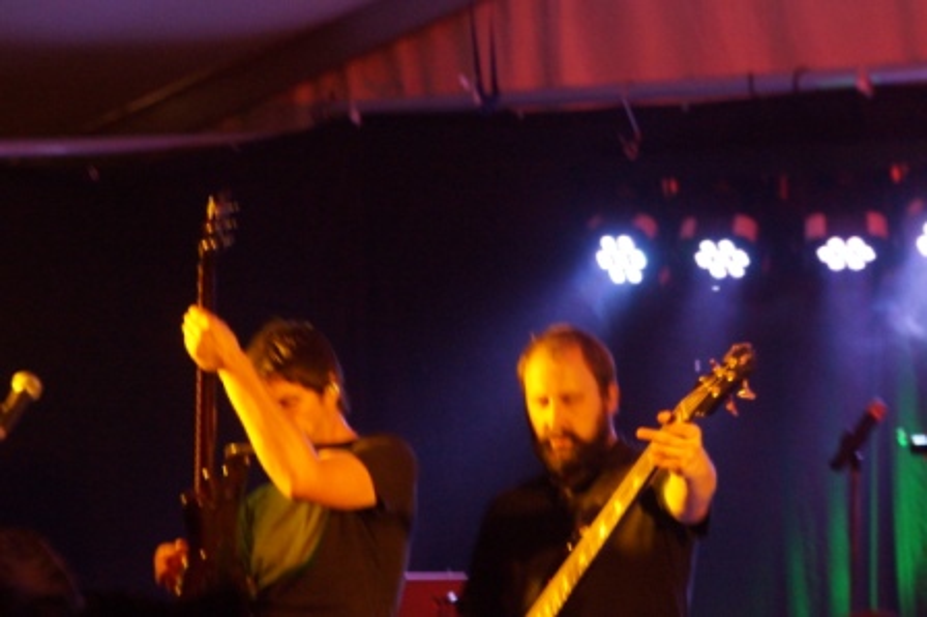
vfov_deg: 7.0
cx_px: 464
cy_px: 308
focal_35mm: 195
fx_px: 5017
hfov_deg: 10.6
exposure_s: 1/40
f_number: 5.6
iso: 3200
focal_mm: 130
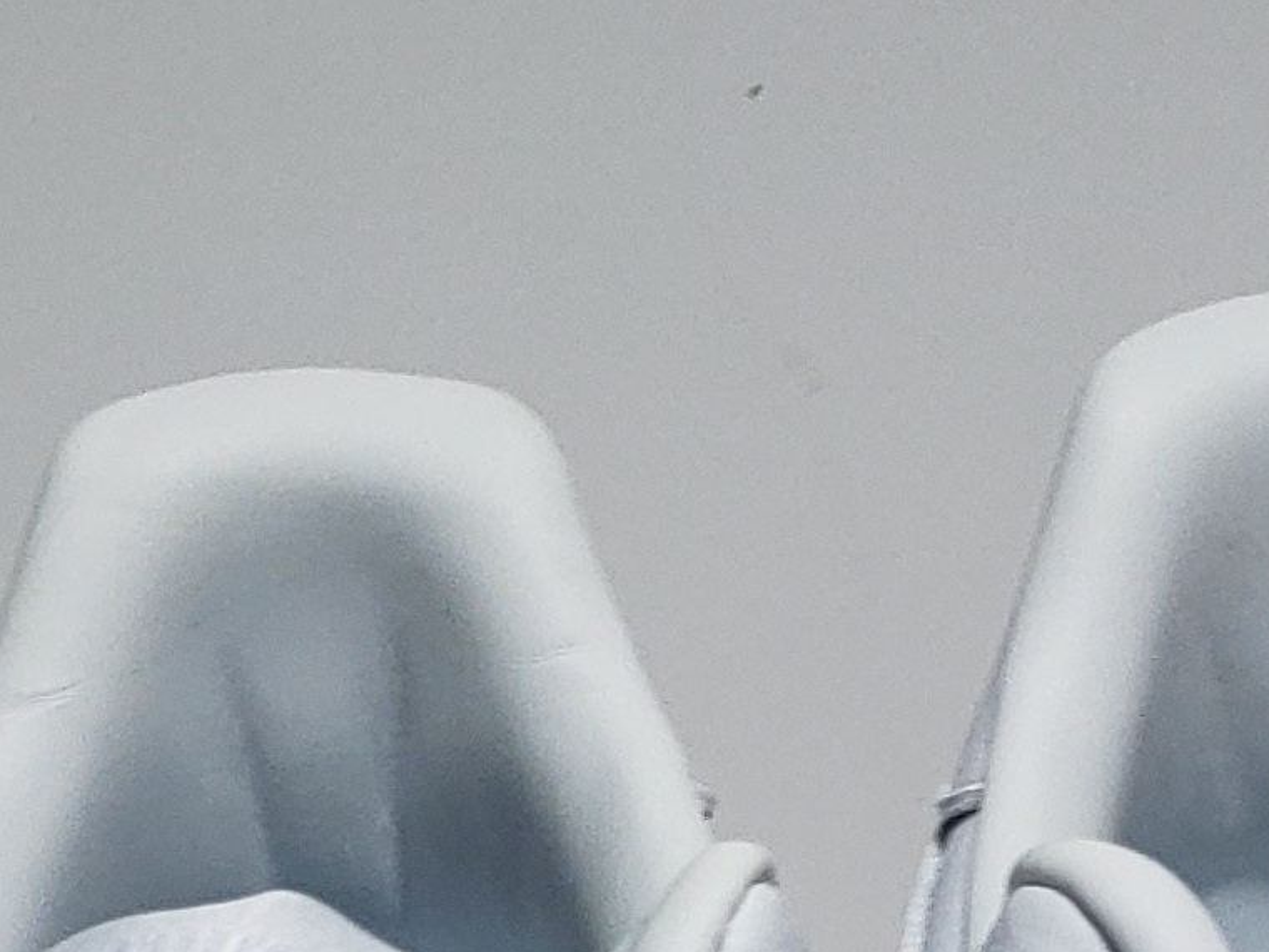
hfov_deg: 14.3
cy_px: 2415
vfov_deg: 9.4
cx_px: 374
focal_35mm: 138
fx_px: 5059
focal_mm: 4.3
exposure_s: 1/312
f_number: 2.4
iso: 50
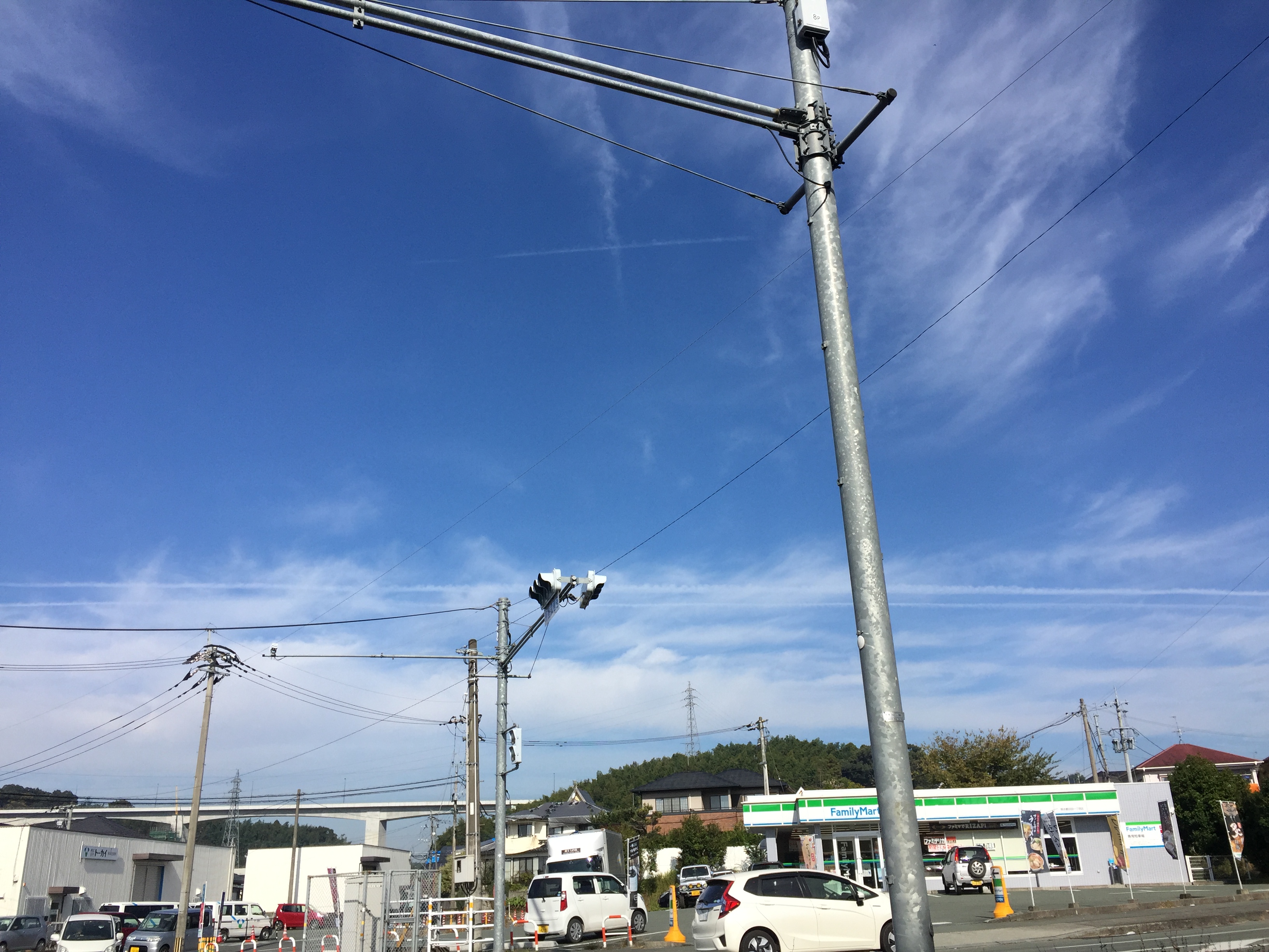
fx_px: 1063
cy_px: 476
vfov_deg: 48.2
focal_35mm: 29
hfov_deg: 61.7
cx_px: 634
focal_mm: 4.15
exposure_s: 1/2825
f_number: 2.2
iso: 32
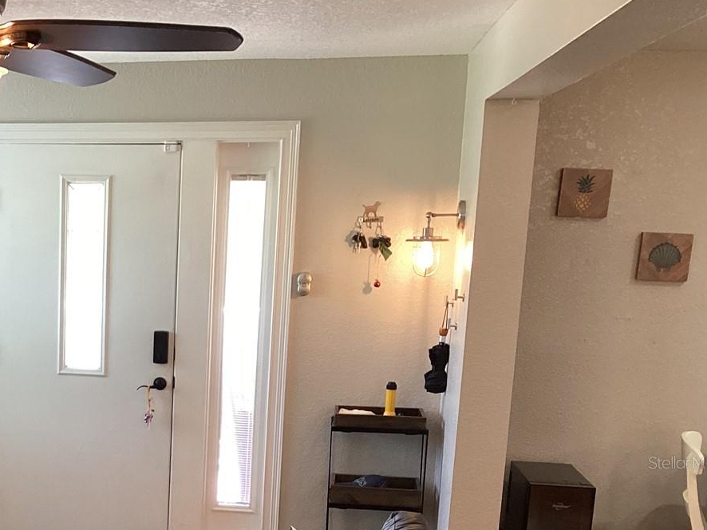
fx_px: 1143
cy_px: 462
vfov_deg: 25.4
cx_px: 85
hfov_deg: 32.8
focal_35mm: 56
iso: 125
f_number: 2.4
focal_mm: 3.3
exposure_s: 1/50
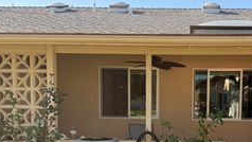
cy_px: 131
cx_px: 184
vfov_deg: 21.3
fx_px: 368
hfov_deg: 37.1
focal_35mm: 55
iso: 100
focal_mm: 6.76
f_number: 1.78
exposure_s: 1/1437
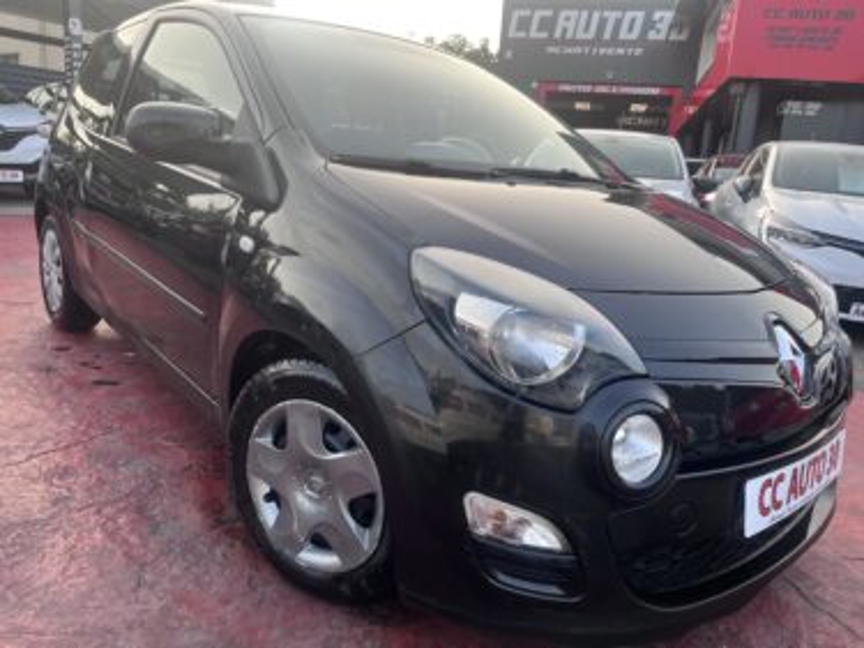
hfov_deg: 67.3
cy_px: 324
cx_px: 432
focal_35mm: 26
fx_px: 649
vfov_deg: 53.0
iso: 50
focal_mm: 5.1
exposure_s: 1/437
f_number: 1.6
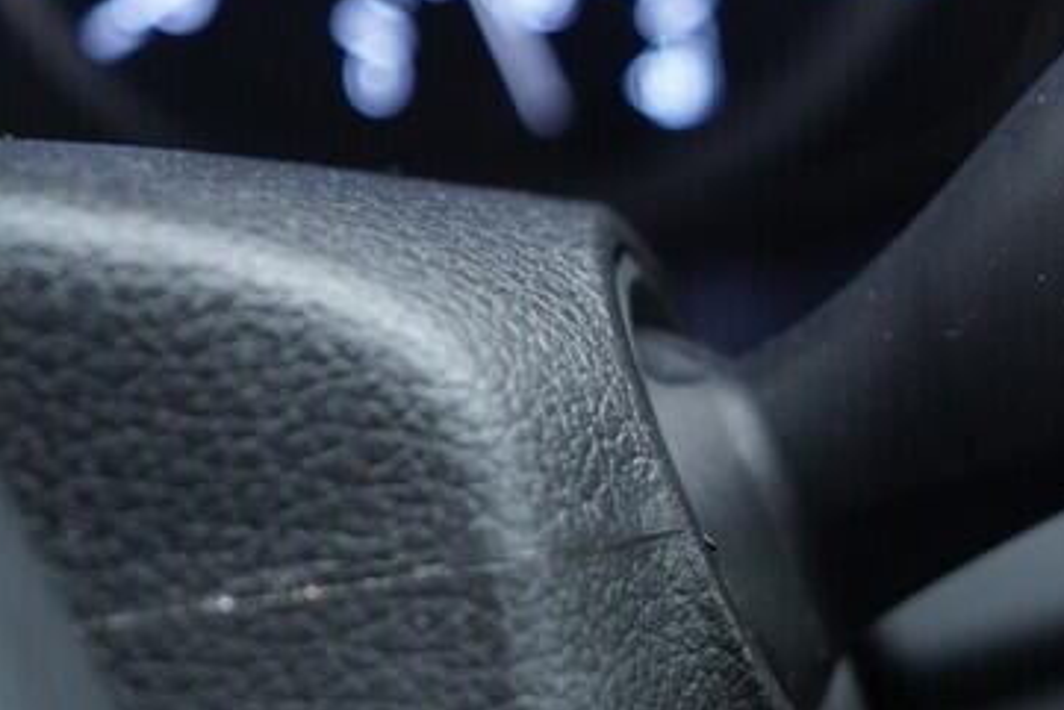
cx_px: 1365
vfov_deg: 13.4
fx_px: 3016
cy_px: 264
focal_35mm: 102
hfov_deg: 18.7
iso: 400
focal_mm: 24
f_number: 2.8
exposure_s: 1/40
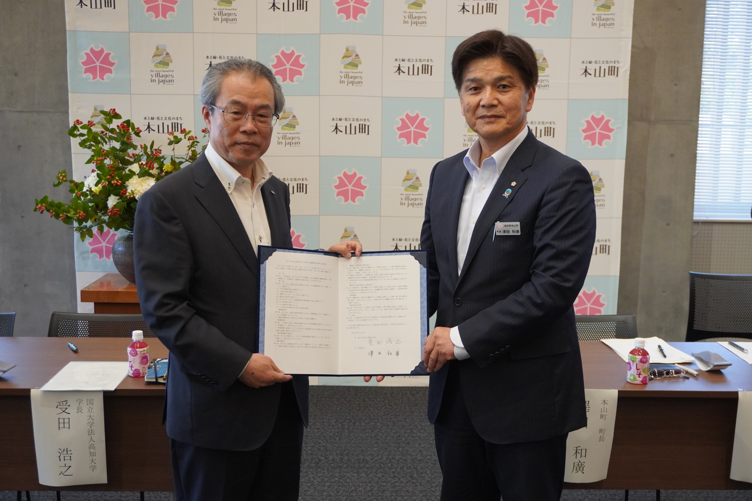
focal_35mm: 45
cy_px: 250
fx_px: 940
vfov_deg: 29.9
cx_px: 376
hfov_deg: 43.6
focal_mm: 30
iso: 2000
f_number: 5
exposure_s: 1/160
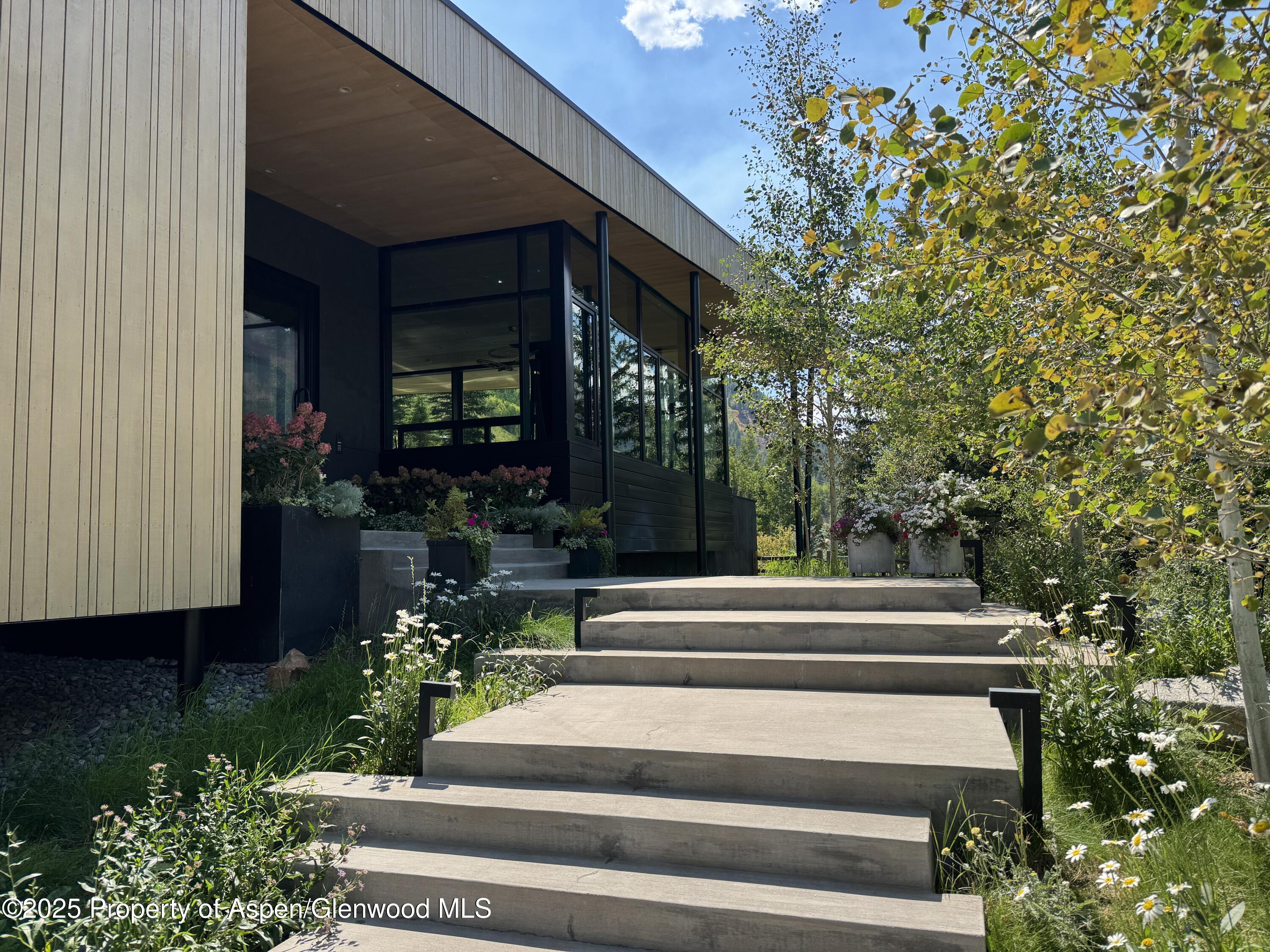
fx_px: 881
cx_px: 635
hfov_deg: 71.6
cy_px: 476
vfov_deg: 56.8
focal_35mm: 24
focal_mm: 6.76
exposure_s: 1/2174
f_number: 1.78
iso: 80
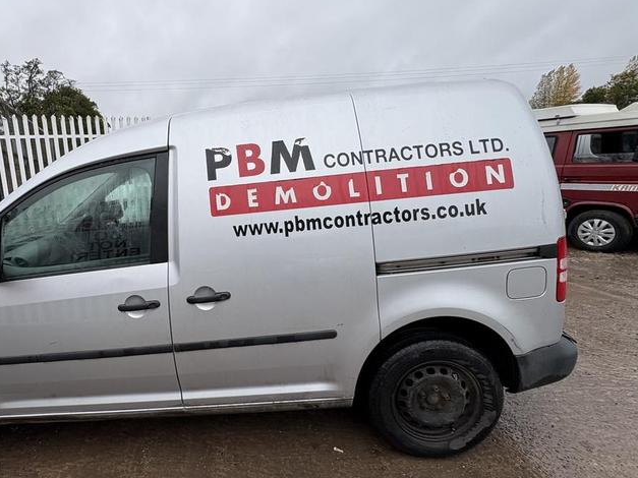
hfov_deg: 78.8
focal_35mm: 20
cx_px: 207
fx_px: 369
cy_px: 234
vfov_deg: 65.9
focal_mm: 2.22
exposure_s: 1/610
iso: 40
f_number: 2.2
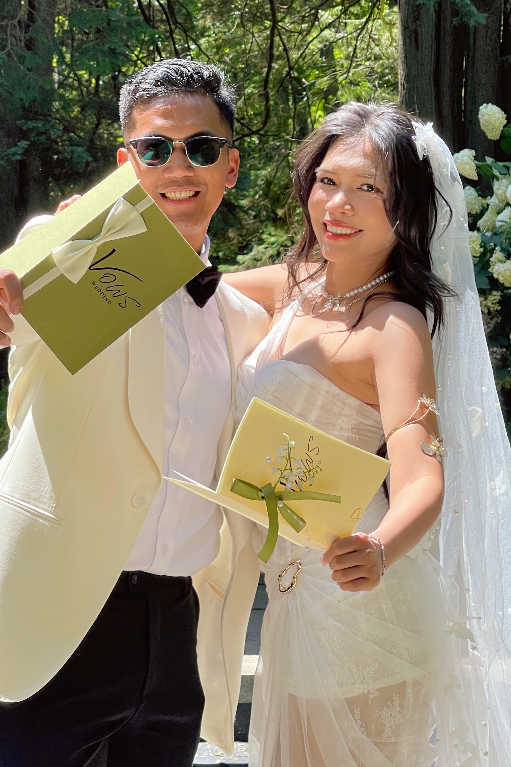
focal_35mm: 93
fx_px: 1980
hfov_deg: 14.7
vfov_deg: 21.9
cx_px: 323
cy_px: 361
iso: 20
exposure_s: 1/234
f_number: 2.2
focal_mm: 7.5
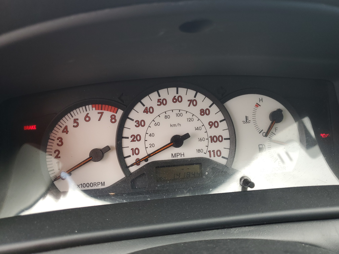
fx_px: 255
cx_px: 170
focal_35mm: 26
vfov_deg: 53.1
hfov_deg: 67.3
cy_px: 127
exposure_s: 1/156
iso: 50
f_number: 1.5
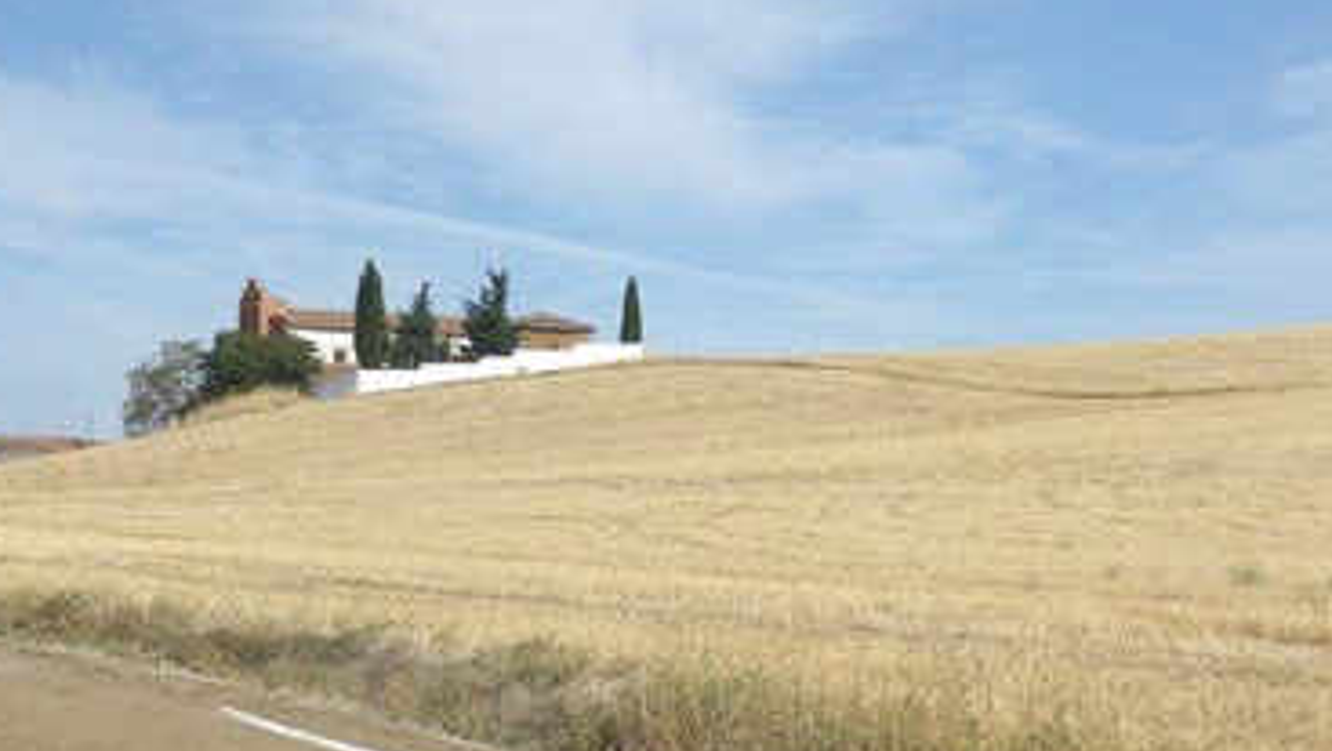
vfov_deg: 14.1
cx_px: 653
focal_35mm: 86
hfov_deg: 24.7
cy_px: 354
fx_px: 3039
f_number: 4.7
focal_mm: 12.3
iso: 80
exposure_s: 1/500
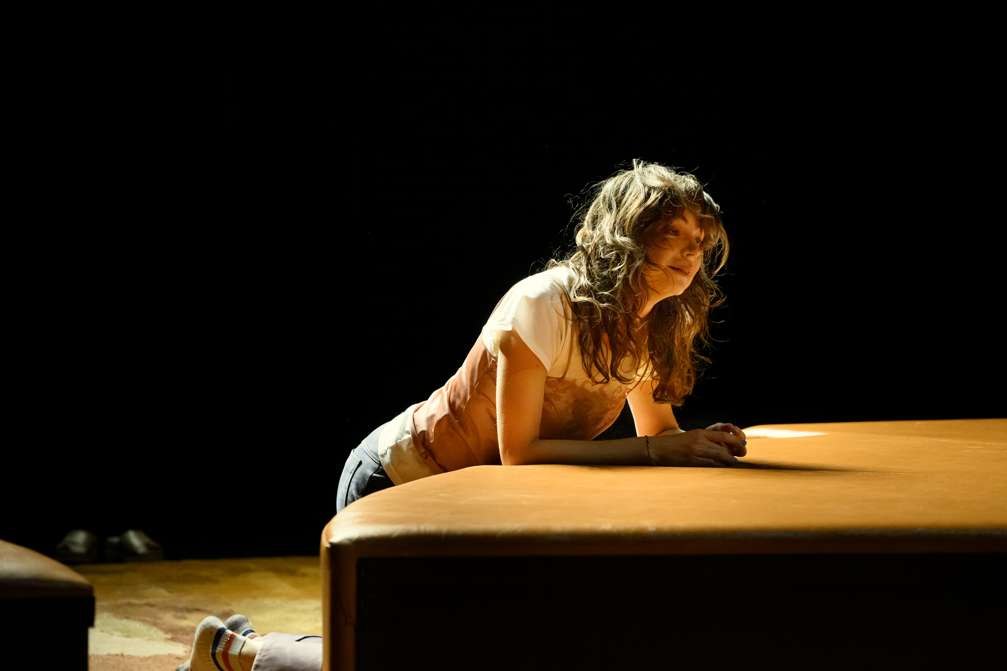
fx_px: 3356
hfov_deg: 17.1
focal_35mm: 120
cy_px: 336
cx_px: 504
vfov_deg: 11.4
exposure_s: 1/400
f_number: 4
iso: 10000
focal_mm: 120
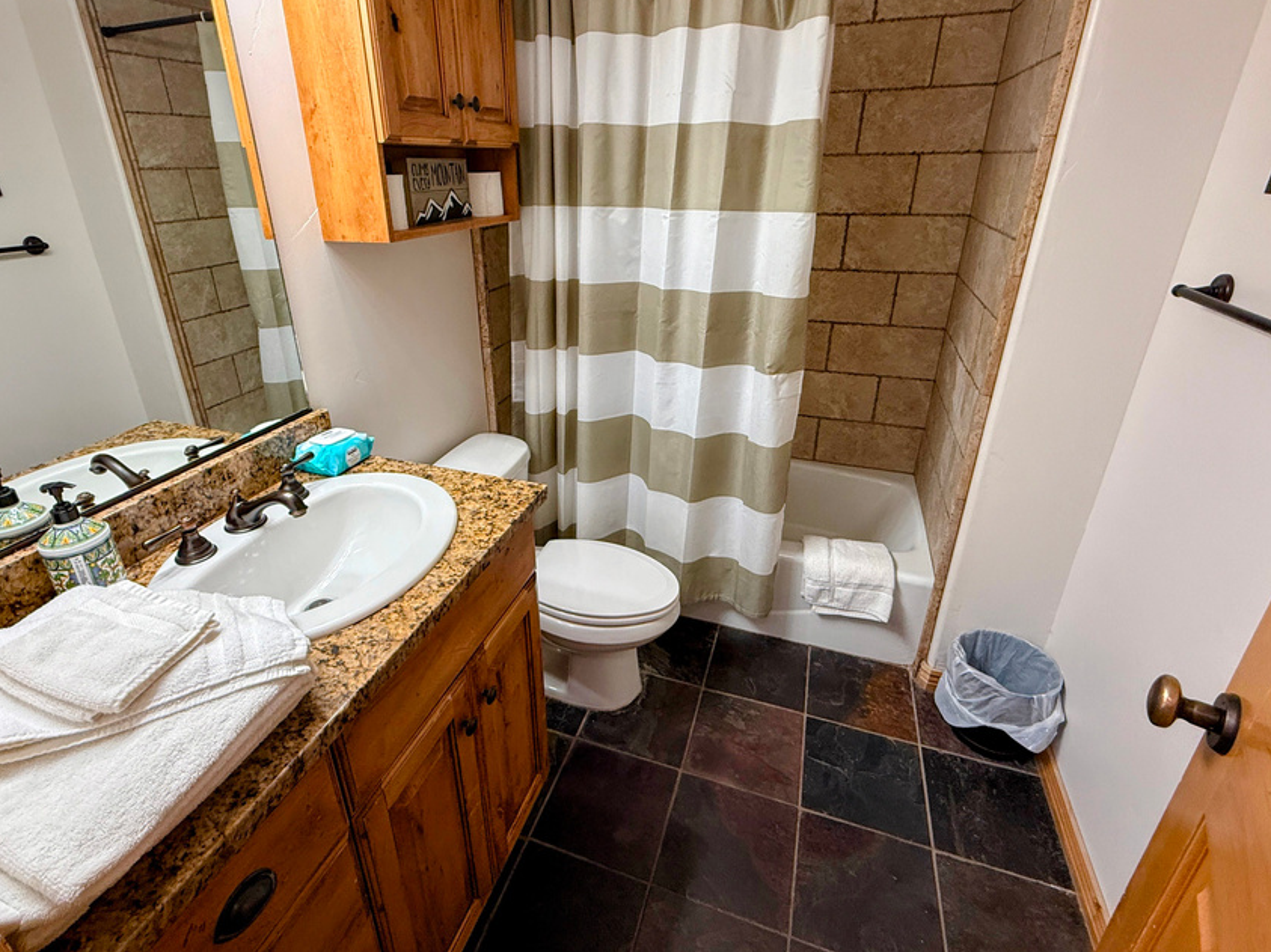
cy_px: 423
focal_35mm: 17
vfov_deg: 74.5
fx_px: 624
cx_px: 599
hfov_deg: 90.9
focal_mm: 2.22
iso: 200
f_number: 2.2
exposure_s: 1/120
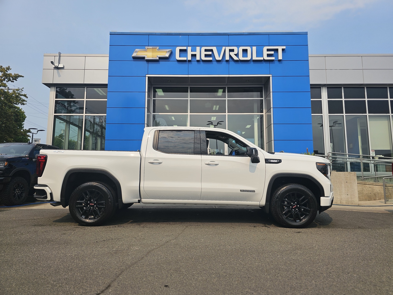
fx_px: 261
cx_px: 196
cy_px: 148
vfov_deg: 58.9
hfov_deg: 73.9
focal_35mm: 23
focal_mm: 6.3
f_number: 1.7
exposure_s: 1/1192
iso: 10
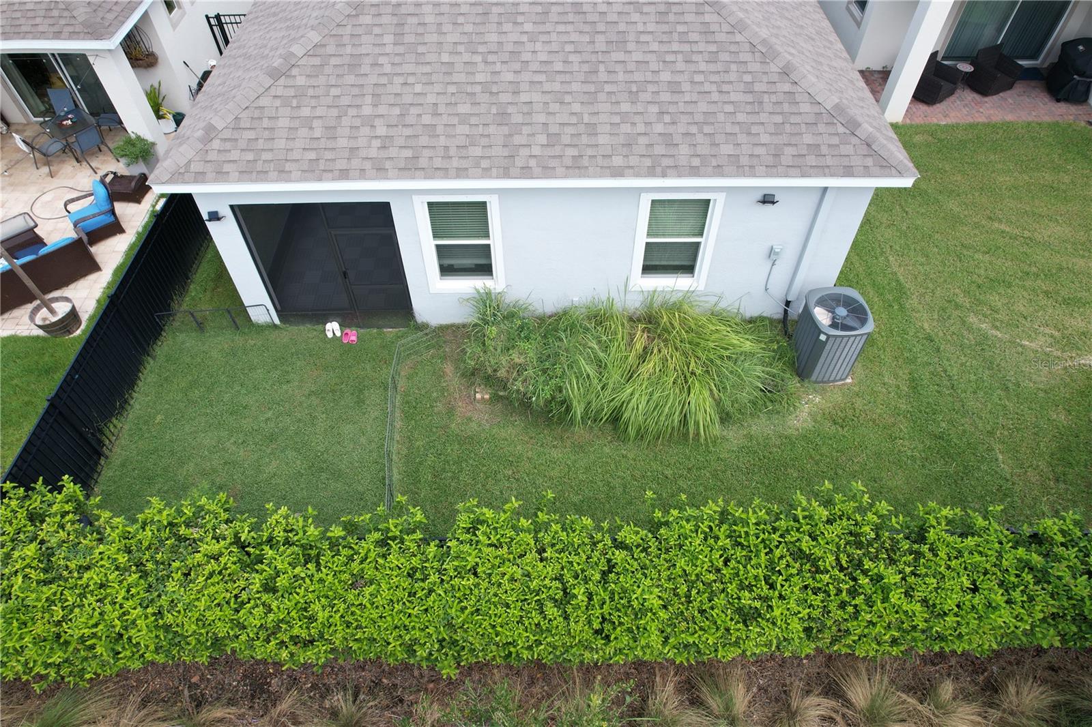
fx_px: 667
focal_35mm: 22
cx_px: 546
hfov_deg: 78.6
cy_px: 364
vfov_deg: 57.2
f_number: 2.8
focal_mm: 8.38
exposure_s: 1/500
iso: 110
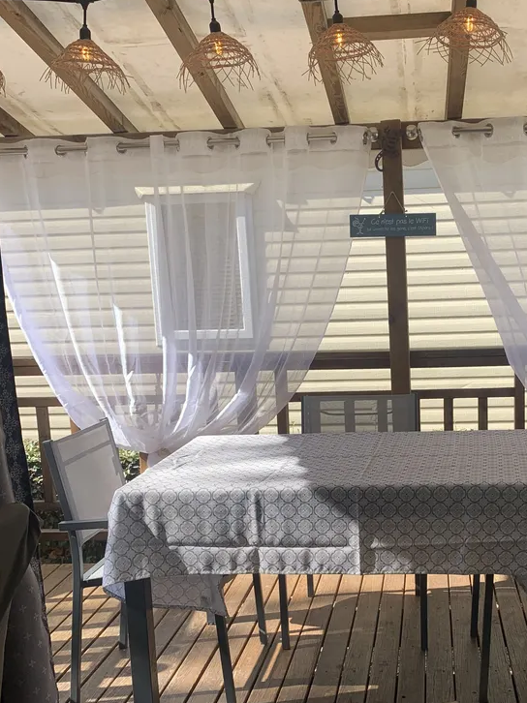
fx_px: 873
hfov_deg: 33.0
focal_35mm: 43
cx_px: 388
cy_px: 443
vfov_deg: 43.5
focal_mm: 4.25
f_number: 1.8
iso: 25
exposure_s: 1/759
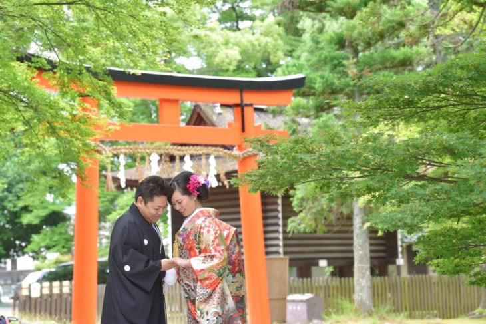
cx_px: 243
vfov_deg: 11.8
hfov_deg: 17.6
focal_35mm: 116
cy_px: 162
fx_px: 1566
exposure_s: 1/320
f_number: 6.3
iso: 1000
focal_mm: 116
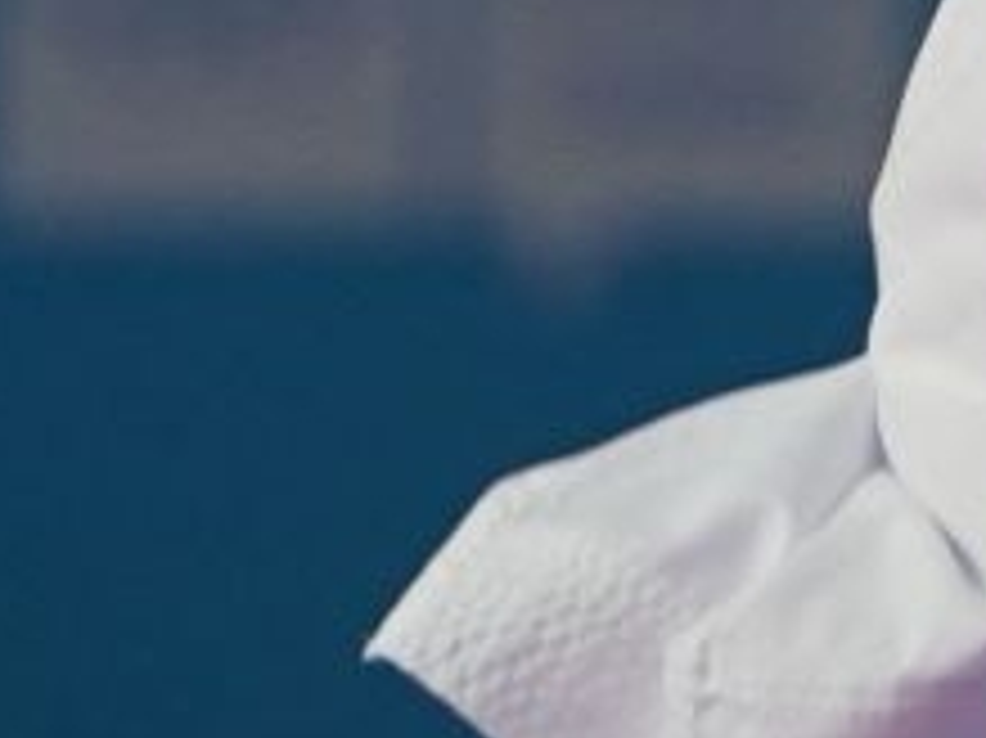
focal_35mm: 2216
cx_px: 1936
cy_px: -1233
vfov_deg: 0.7
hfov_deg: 0.9
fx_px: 63086
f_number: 2.8
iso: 800
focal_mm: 187
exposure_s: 1/1000
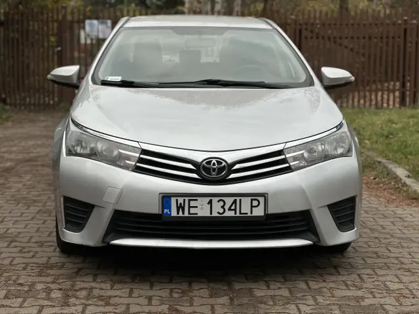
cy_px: 157
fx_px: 932
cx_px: 210
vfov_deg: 19.1
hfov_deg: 25.3
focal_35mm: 77
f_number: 2.8
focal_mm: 9
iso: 25
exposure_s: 1/180
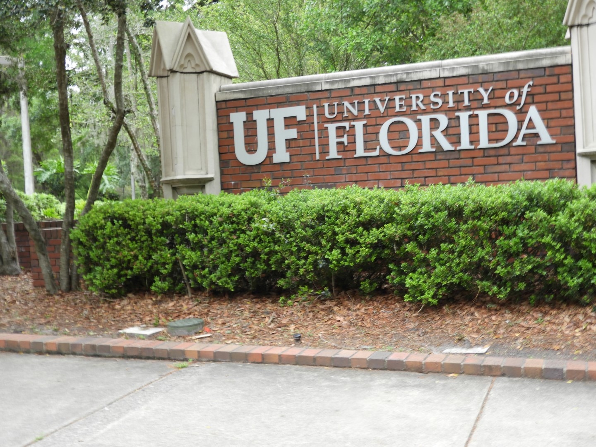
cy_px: 224
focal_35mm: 45
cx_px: 298
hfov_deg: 42.1
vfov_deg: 32.2
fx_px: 775
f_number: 4
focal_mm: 8.1
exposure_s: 1/50
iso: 100
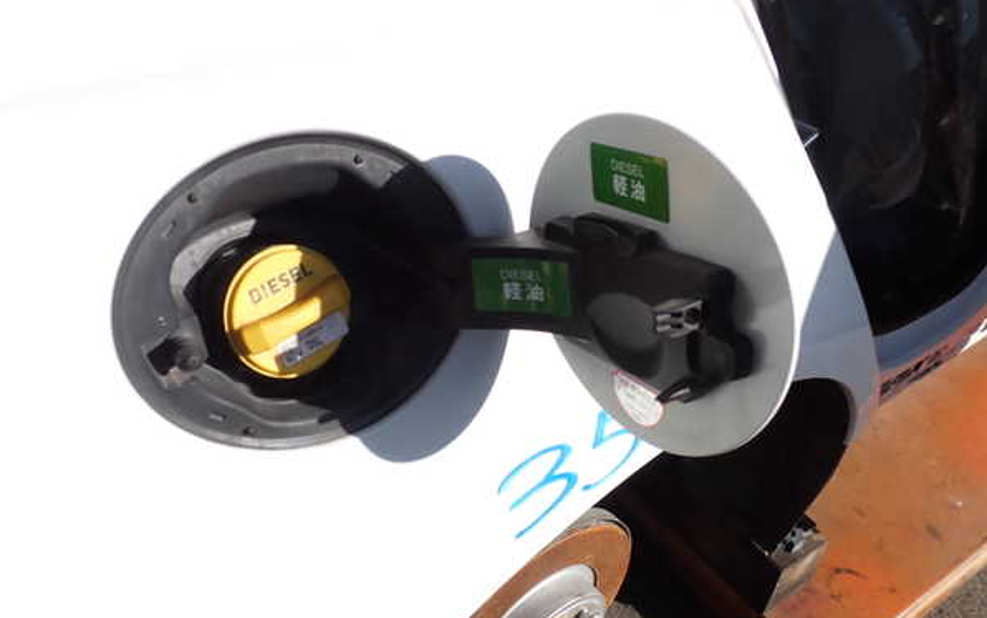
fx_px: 861
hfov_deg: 59.6
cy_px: 318
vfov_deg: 39.5
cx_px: 492
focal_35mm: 32
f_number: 9
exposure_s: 1/160
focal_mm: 5.4
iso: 100
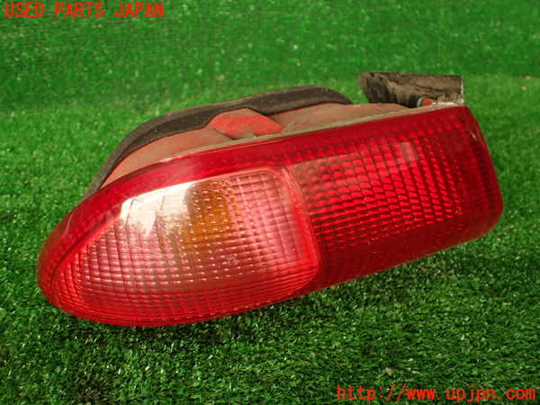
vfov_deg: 46.8
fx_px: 468
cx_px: 270
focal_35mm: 30
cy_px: 202
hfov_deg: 60.0
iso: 125
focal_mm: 5.4
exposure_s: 1/60
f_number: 2.3
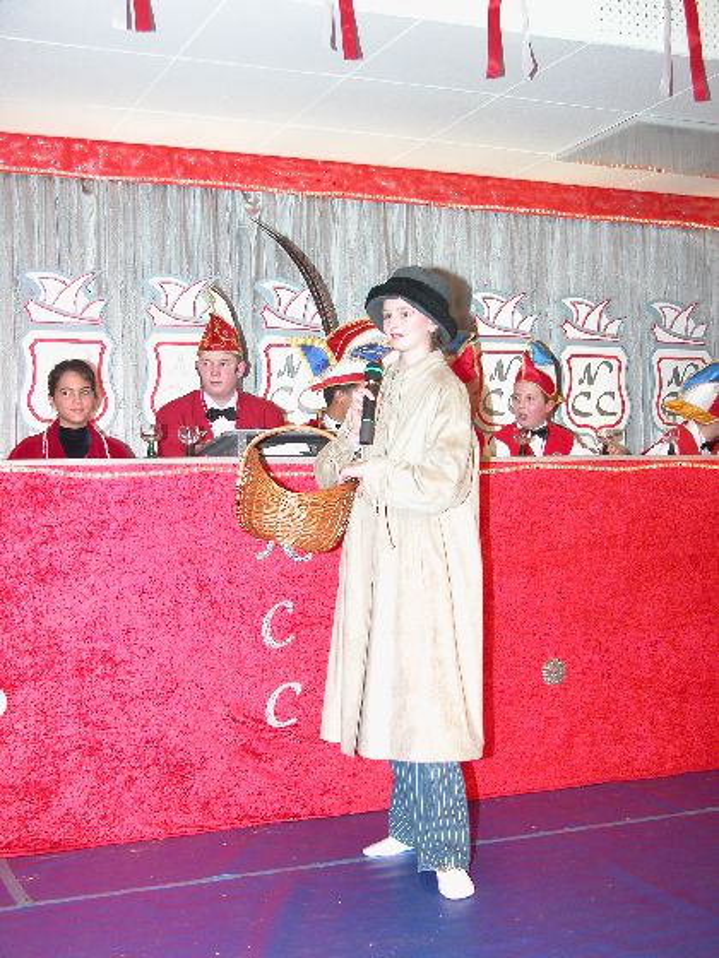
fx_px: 1385
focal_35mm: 50
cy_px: 479
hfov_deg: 29.1
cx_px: 360
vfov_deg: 38.2
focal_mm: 12.7
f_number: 3
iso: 200
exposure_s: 1/60
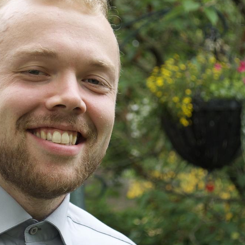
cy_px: 91
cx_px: 79
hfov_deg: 13.1
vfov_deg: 13.1
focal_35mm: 133
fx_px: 1063
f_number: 5.6
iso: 200
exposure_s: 1/100
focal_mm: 55
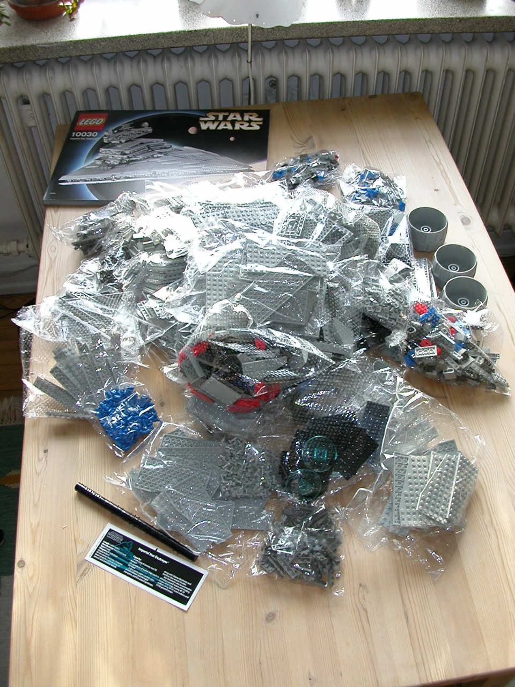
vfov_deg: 50.1
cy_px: 344
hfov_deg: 38.7
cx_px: 258
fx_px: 734
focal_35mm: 37
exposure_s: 1/39.8
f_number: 2.7
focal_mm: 5.6
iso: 100
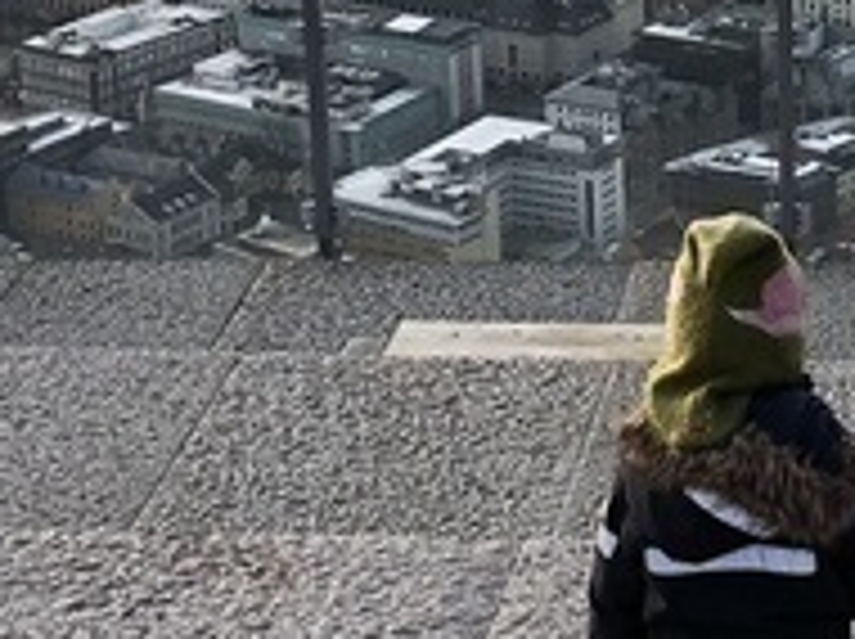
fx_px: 3725
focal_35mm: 151
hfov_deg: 12.9
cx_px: 855
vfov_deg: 9.8
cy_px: 144
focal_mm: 3.99
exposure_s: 1/198
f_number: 1.8
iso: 20
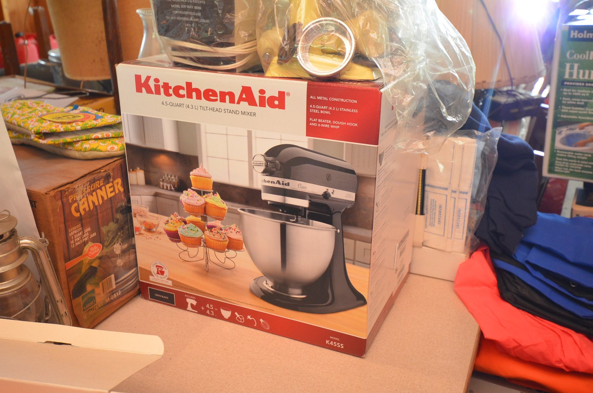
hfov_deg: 53.2
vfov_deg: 36.7
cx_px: 296
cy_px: 196
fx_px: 592
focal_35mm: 36
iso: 1400
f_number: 4.5
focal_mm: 24
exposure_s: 1/60
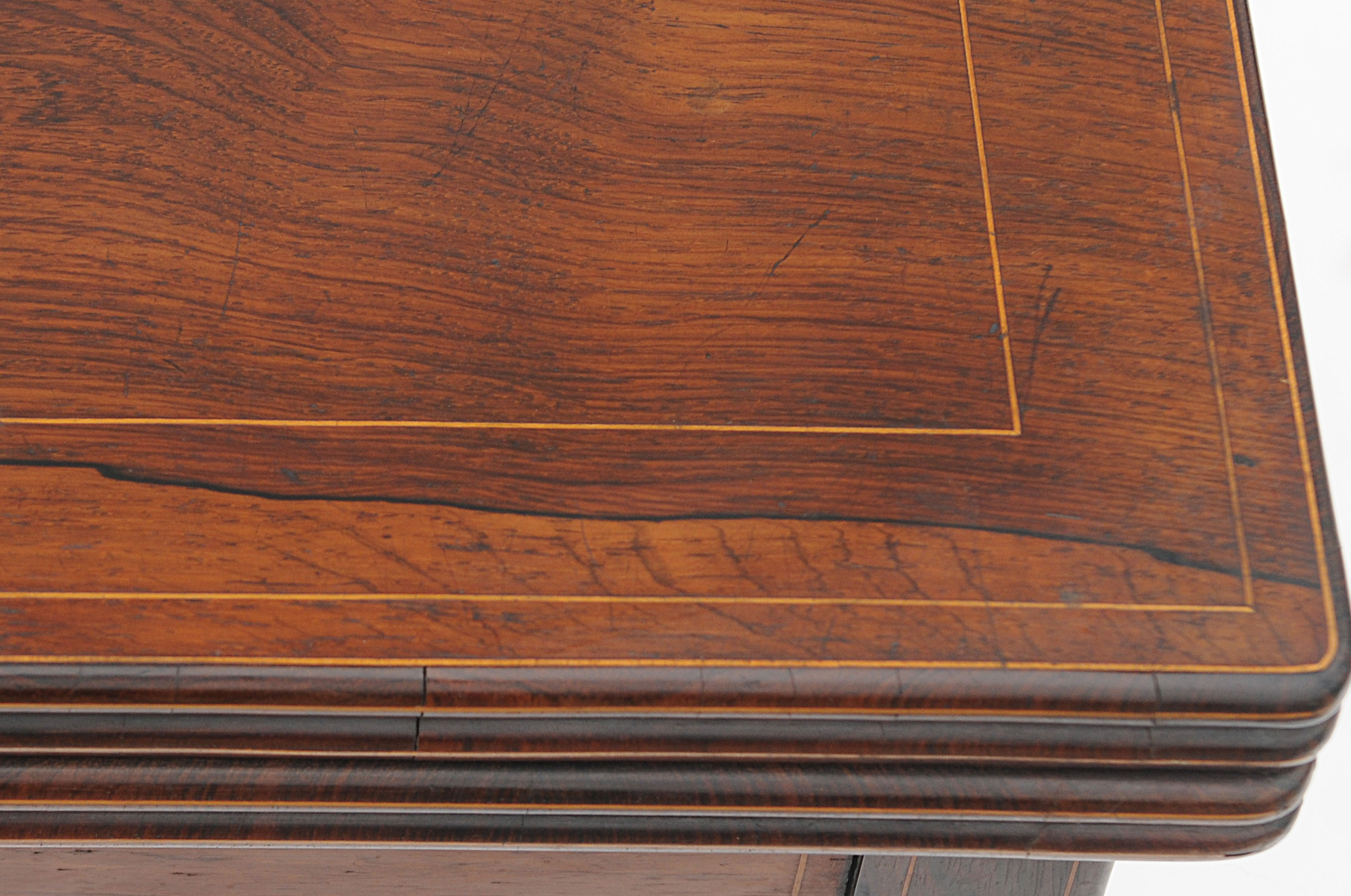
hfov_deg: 19.3
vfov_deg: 12.9
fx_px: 3959
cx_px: 550
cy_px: 493
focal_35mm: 106
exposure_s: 1/160
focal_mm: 55
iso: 250
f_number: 4
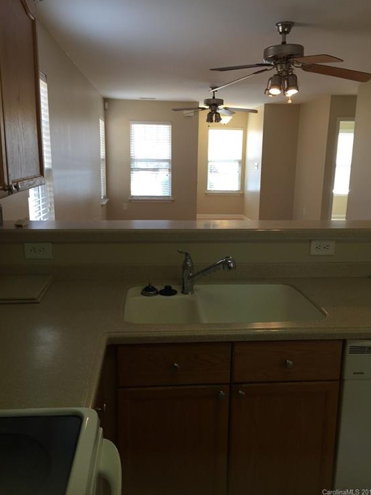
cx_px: 188
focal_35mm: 30
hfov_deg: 46.8
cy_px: 241
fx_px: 428
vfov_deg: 59.9
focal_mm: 4.15
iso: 40
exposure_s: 1/40
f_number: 2.2
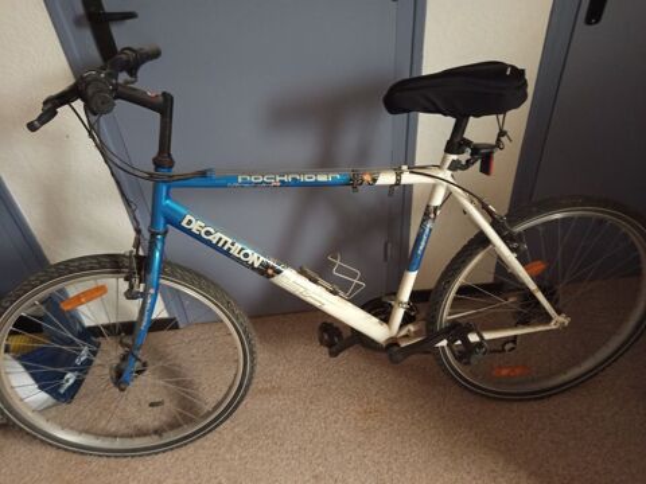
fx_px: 448
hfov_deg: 71.6
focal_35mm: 24
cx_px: 323
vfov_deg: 56.8
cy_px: 242
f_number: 1.7
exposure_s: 1/20
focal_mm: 5.24
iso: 2185
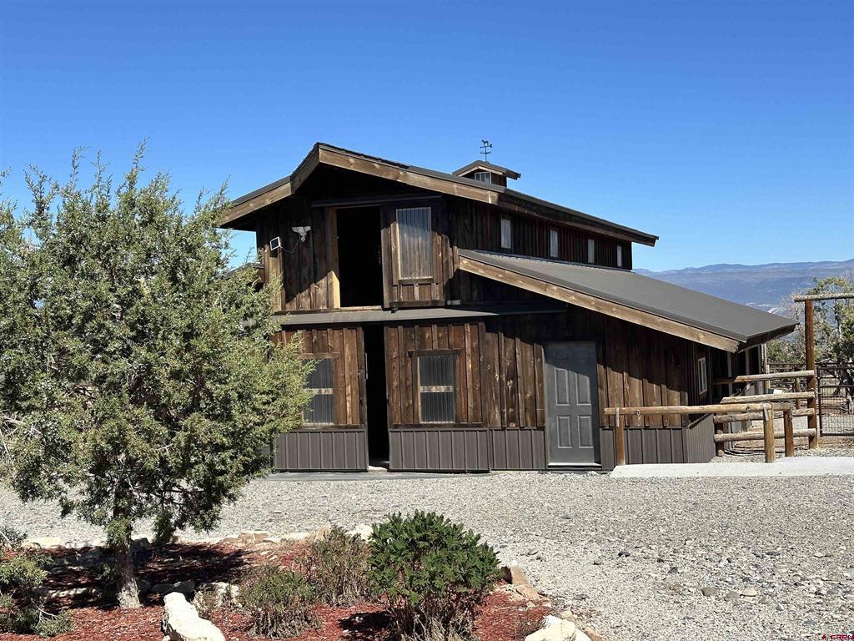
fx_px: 1184
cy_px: 320
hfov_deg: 39.7
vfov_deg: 30.3
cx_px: 427
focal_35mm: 48
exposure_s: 1/3876
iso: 64
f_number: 1.78
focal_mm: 6.86
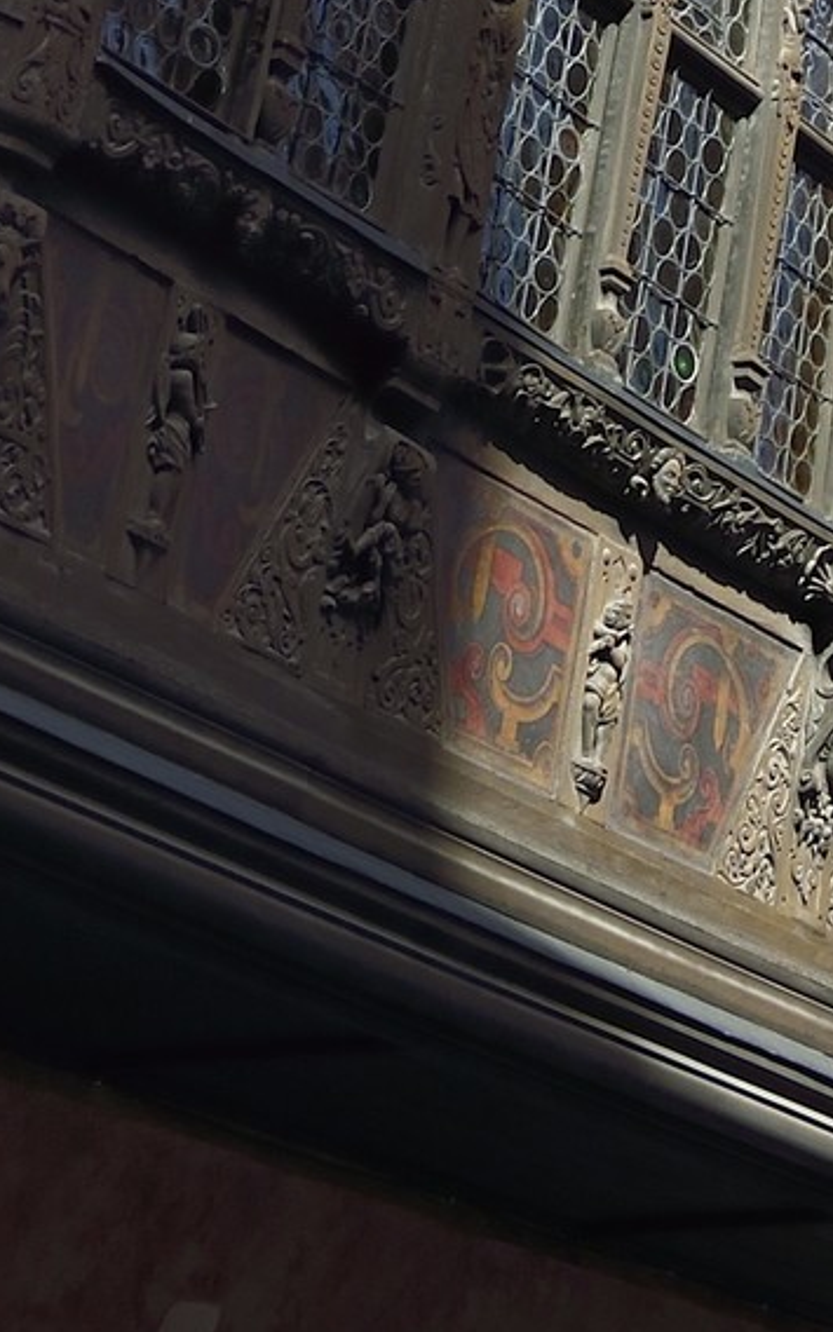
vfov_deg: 14.4
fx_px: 4540
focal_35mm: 125
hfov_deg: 10.0
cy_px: -1190
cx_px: 1452
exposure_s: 1/250
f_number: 11
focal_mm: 29
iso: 200
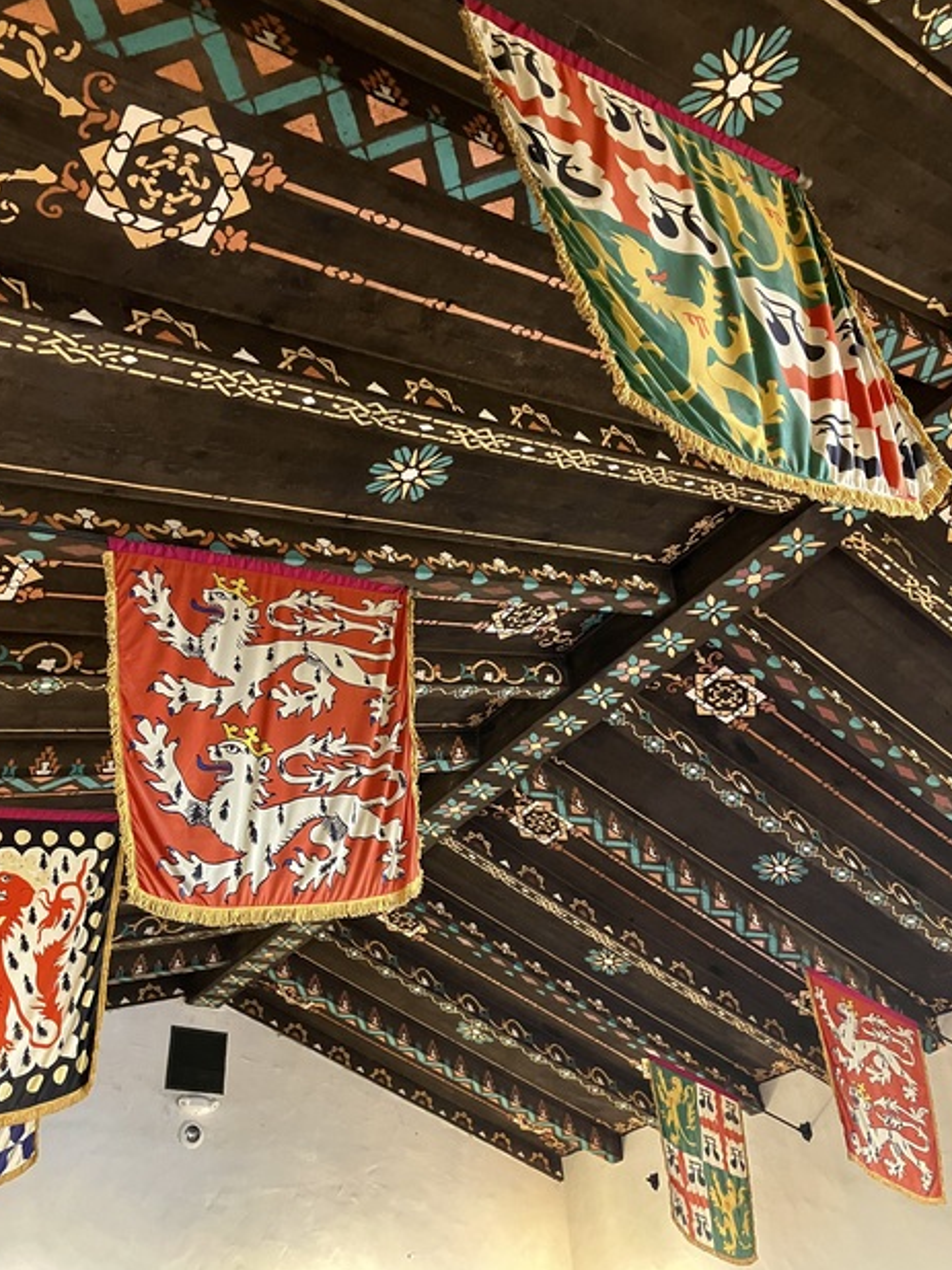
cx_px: 465
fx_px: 1064
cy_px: 621
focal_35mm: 29
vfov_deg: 61.7
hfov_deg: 48.2
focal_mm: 3.99
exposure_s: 1/30
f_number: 1.8
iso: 500
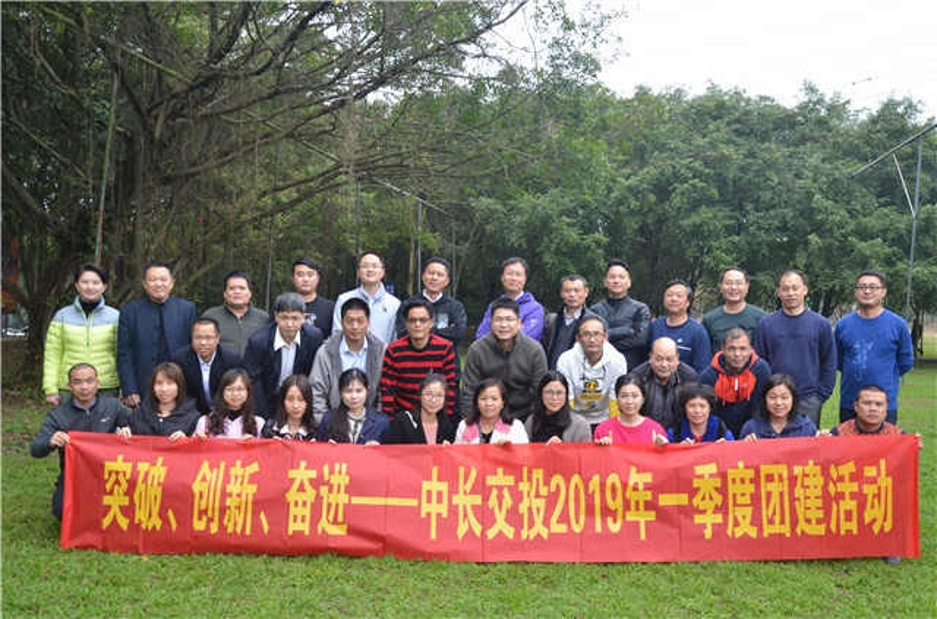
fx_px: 818
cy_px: 310
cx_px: 468
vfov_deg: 41.5
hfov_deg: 59.6
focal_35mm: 32
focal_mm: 21
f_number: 5
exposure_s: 1/125
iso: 200
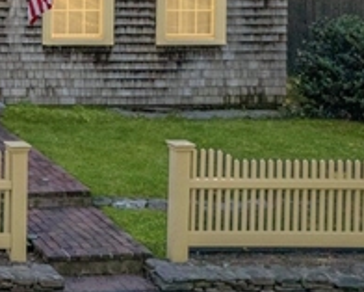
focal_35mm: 108
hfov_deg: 14.3
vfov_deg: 13.6
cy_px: -115
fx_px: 1164
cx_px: -397
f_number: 2.8
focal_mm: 8.38
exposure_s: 1/1250
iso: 100
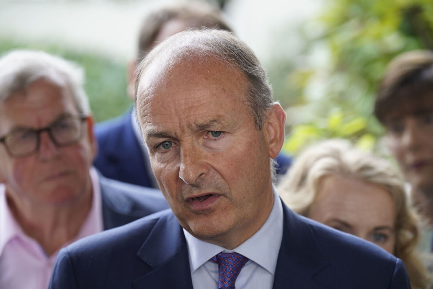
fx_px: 1660
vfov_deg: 9.9
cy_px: 144
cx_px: 216
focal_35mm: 138
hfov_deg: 14.9
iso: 320
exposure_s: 1/250
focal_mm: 137
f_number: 3.5
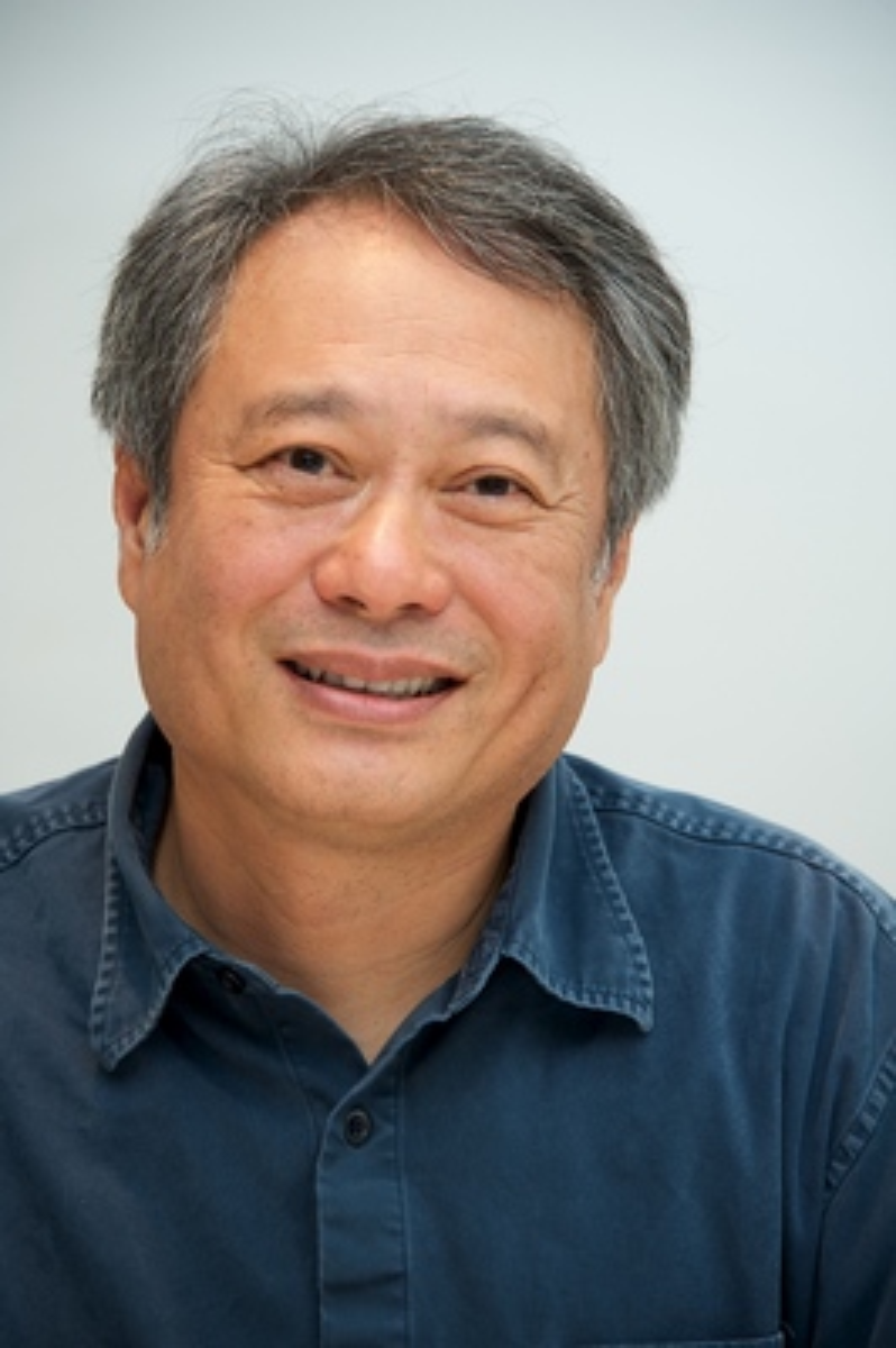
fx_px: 7479
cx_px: 448
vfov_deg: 10.3
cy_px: 674
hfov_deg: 6.9
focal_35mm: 200
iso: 500
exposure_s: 1/60
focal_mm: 200
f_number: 6.3
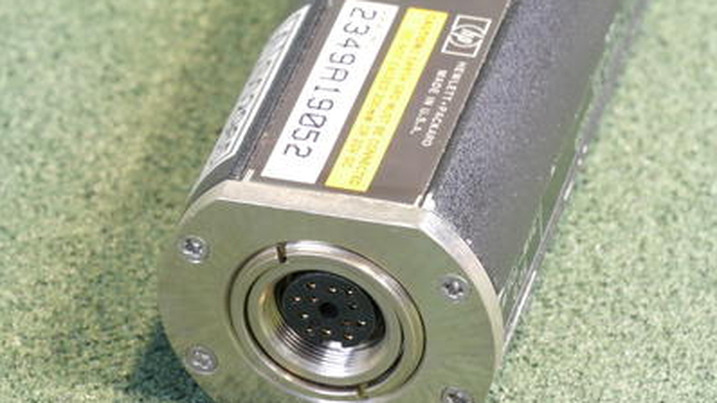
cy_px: 264
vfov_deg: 4.8
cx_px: 358
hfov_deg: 8.6
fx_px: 4792
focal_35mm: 252
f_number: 14
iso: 400
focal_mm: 115
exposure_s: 2.5
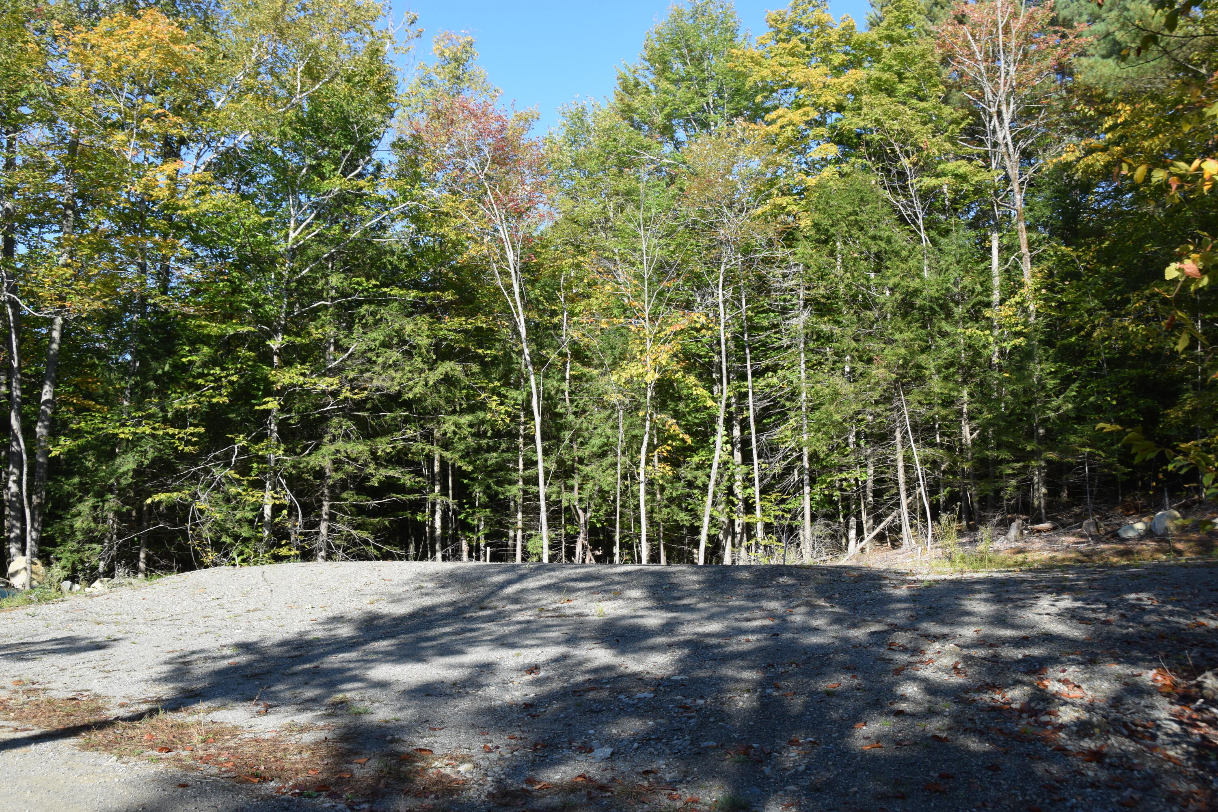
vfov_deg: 36.9
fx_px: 1218
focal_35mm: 36
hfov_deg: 53.1
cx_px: 609
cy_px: 406
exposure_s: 1/250
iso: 200
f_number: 8
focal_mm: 24
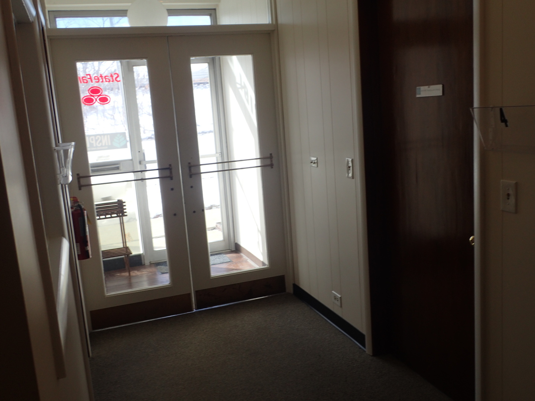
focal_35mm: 35
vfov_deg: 40.7
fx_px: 541
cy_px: 200
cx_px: 268
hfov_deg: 52.6
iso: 100
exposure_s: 1/125
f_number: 3.5
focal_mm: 6.42
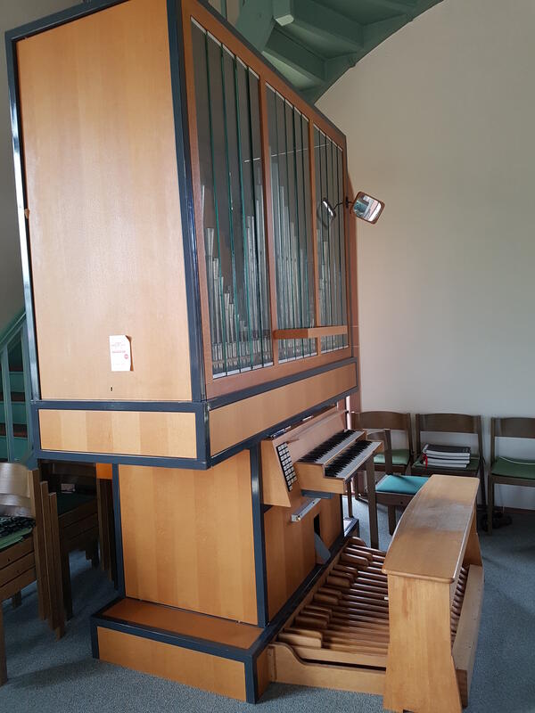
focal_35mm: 26
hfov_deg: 53.1
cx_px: 268
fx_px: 536
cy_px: 356
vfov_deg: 67.3
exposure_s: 1/50
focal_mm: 4.2
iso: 100
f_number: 1.7
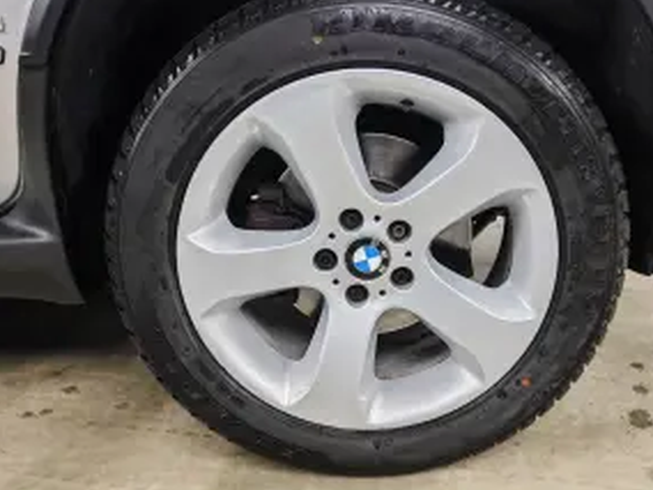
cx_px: 375
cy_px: 260
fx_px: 623
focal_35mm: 33
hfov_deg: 55.1
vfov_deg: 42.9
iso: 320
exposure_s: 1/50
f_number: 1.6
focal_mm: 5.4
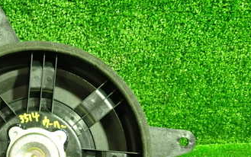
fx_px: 397
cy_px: 150
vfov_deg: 21.7
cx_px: 49
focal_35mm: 58
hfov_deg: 34.0
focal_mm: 5.4
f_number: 2.3
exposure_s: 1/30
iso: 640
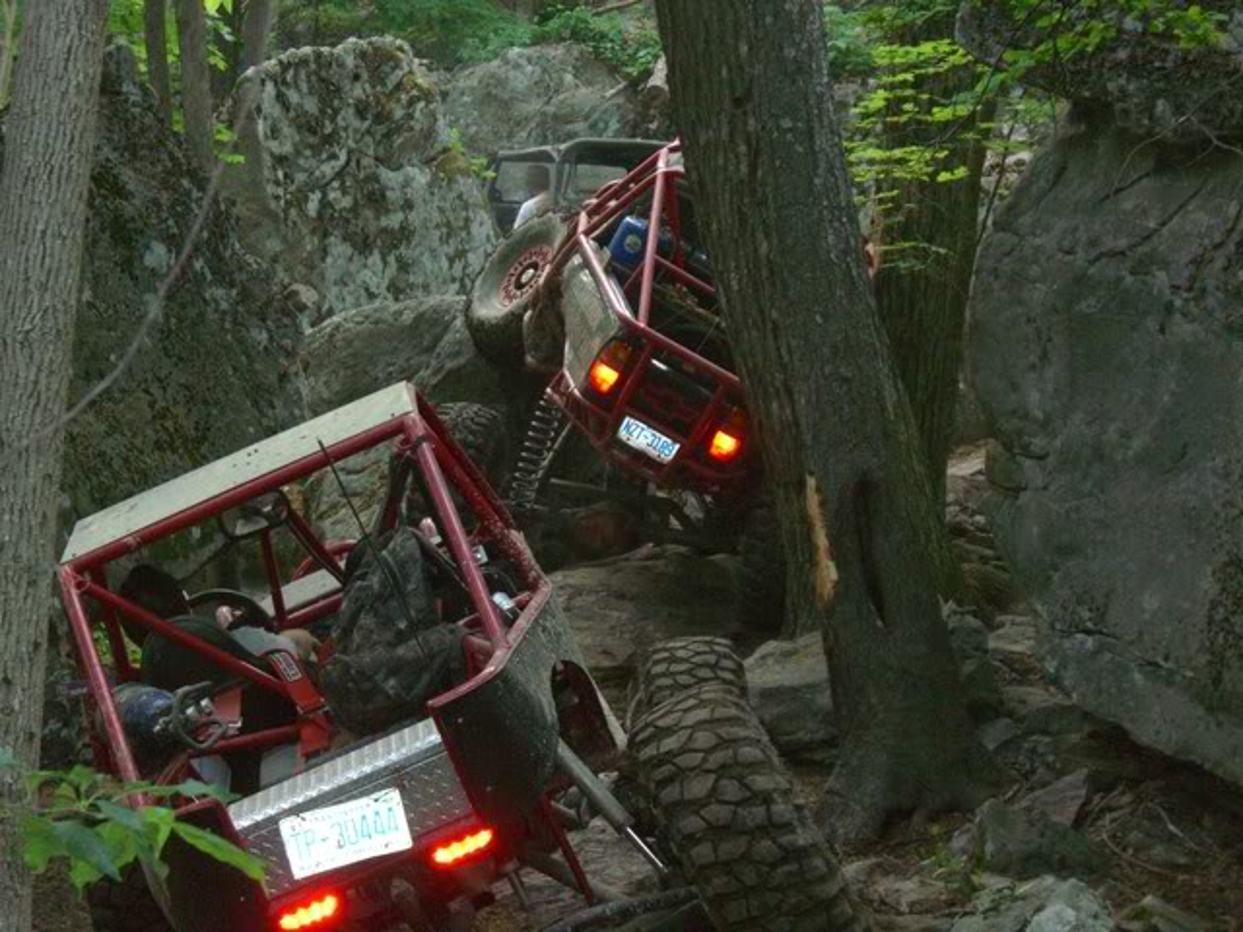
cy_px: 466
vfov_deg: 13.0
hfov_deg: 17.3
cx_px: 622
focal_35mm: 114
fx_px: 4094
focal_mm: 23.7
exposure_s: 1/60
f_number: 5.4
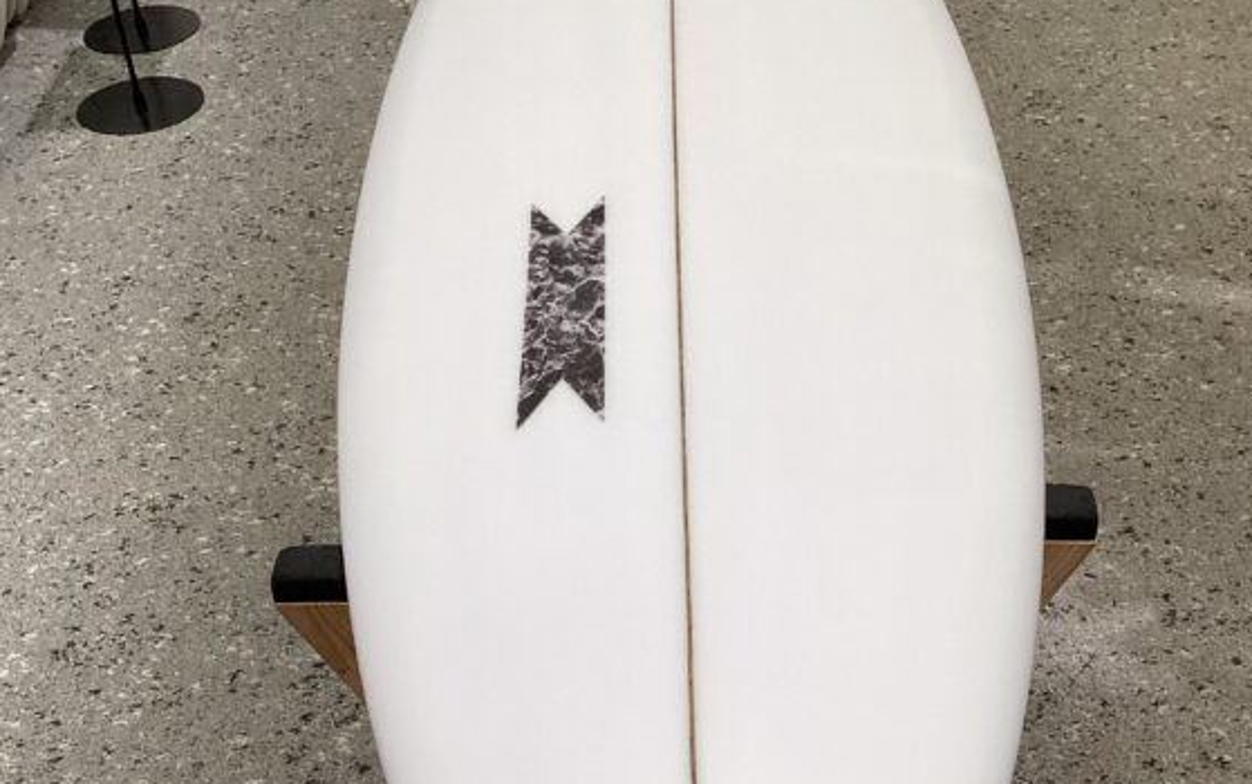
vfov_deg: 27.3
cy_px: 524
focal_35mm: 47
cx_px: 632
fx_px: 1604
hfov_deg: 42.6
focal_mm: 3.3
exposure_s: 1/100
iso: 50
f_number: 2.4
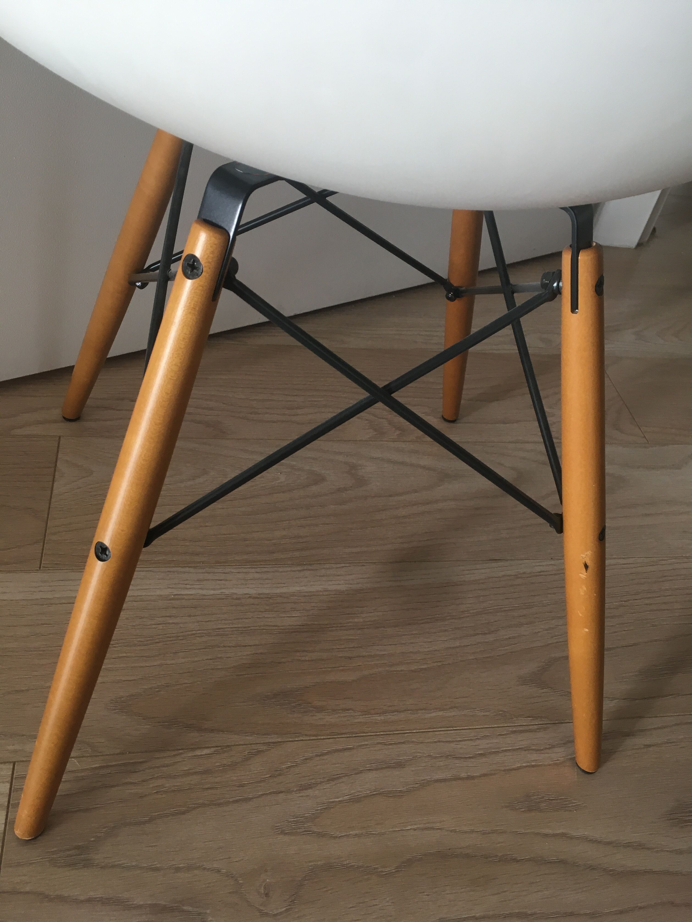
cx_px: 346
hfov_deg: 48.2
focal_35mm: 29
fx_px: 773
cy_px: 461
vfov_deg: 61.7
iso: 80
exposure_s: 1/33
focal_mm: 4.15
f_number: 2.2
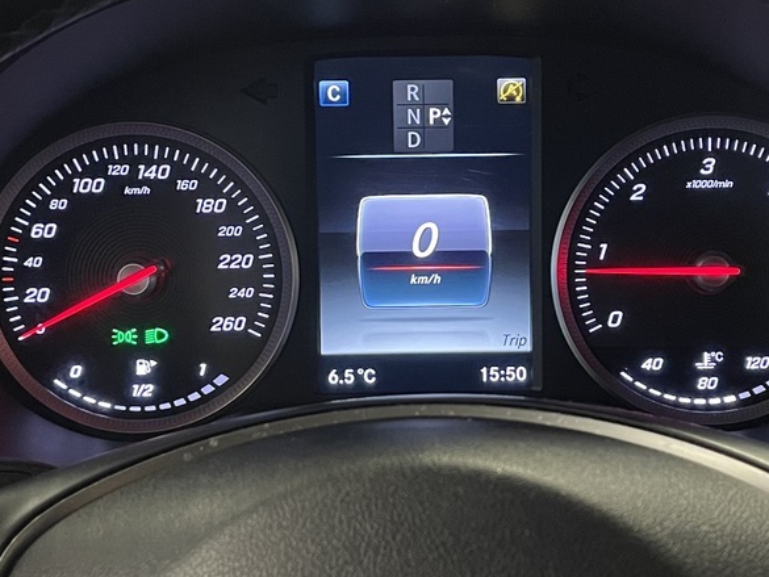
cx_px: 425
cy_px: 293
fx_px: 1422
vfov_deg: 22.9
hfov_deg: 30.2
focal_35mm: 64
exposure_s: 1/32
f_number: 1.6
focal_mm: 4.2
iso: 400
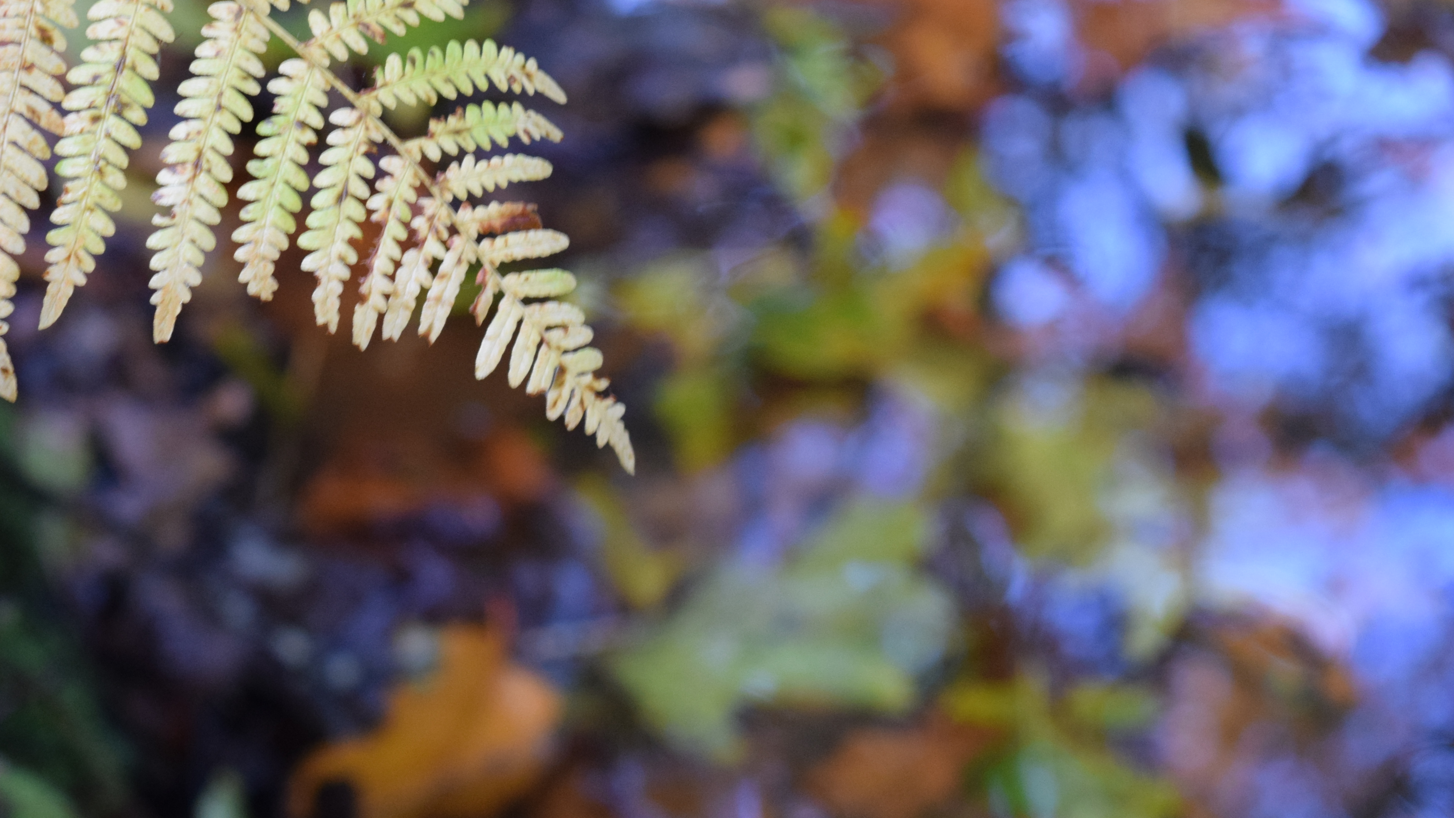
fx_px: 5043
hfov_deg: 16.4
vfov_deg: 9.3
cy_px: 471
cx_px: 778
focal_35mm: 131
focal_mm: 55
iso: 1100
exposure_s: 1/60
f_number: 5.6
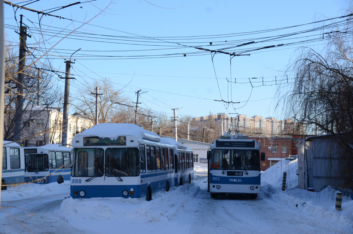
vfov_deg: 19.6
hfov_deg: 29.3
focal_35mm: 69
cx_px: 176
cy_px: 117
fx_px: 675
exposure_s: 1/400
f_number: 9
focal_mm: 46
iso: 320
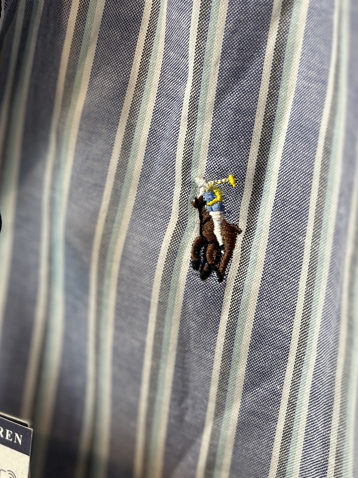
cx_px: 89
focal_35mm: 63
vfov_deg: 30.3
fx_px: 869
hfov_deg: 23.1
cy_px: 132
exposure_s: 1/100
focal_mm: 5.1
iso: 32
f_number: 1.6
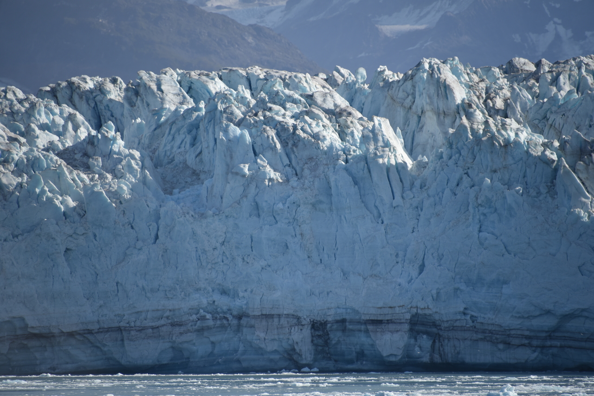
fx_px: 4951
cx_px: 297
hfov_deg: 6.9
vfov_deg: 4.6
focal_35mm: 300
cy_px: 198
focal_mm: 300
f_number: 5.6
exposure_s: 1/640
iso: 110
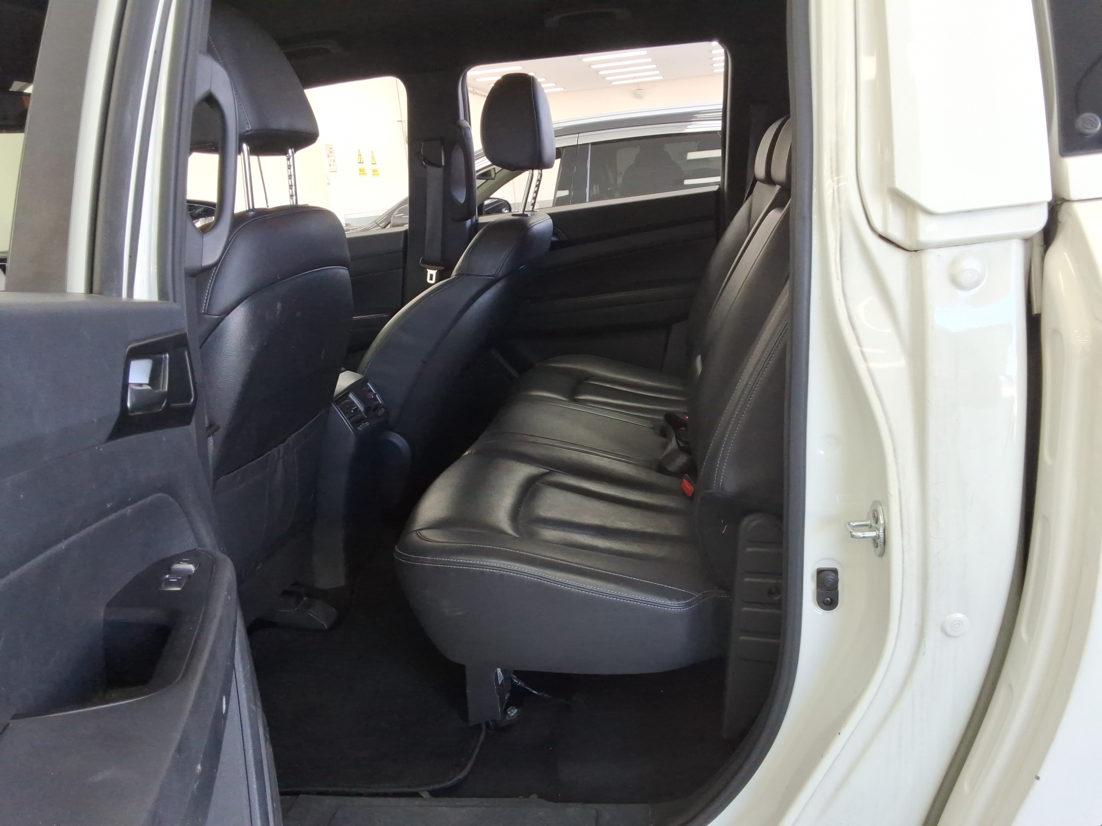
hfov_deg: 63.4
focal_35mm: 28
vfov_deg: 49.7
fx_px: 891
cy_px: 413
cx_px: 551
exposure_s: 1/120
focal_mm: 2.91
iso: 55
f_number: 1.9
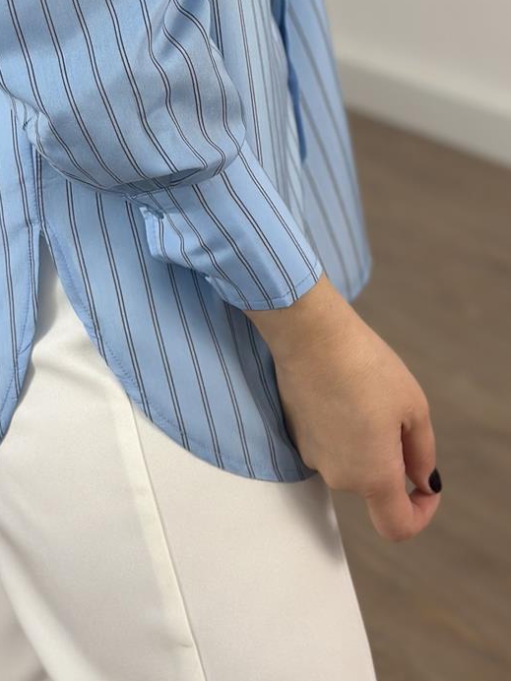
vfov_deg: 17.1
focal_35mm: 111
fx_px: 2185
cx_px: 160
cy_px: -68
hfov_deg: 13.3
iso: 80
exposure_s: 1/215
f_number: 1.78
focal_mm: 6.86
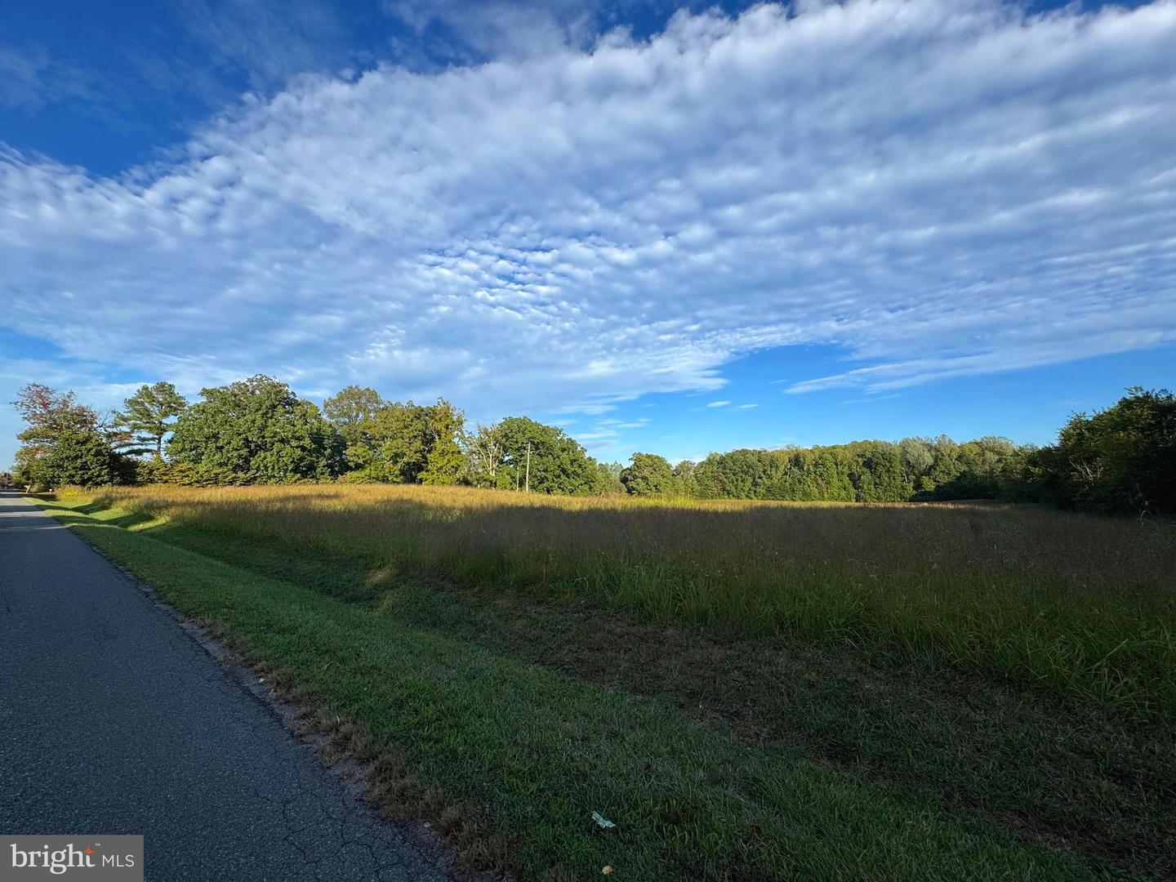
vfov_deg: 85.7
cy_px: 441
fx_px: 476
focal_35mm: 14
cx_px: 588
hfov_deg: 102.1
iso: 50
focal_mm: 2.22
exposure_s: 1/1600
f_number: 2.2
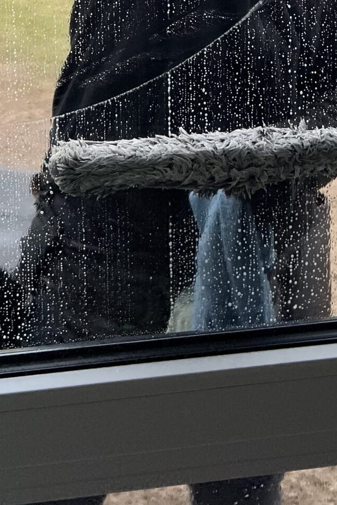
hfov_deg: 18.9
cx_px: 204
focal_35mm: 72
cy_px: -163
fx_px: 1011
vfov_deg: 24.3
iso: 50
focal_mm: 5.7
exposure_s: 1/581
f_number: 1.5
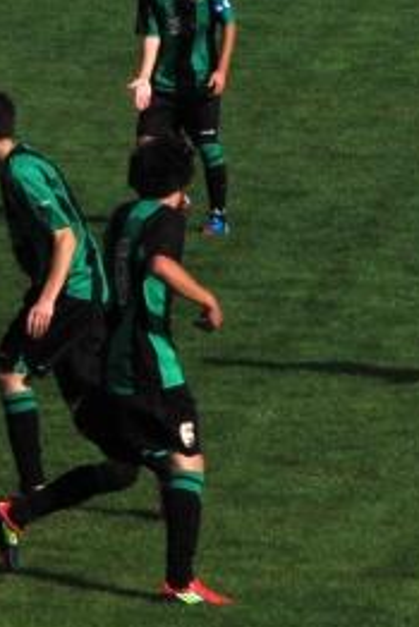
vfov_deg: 5.0
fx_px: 7148
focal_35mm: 410
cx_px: 69
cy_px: 157
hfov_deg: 3.4
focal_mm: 70
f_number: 22
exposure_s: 1/500
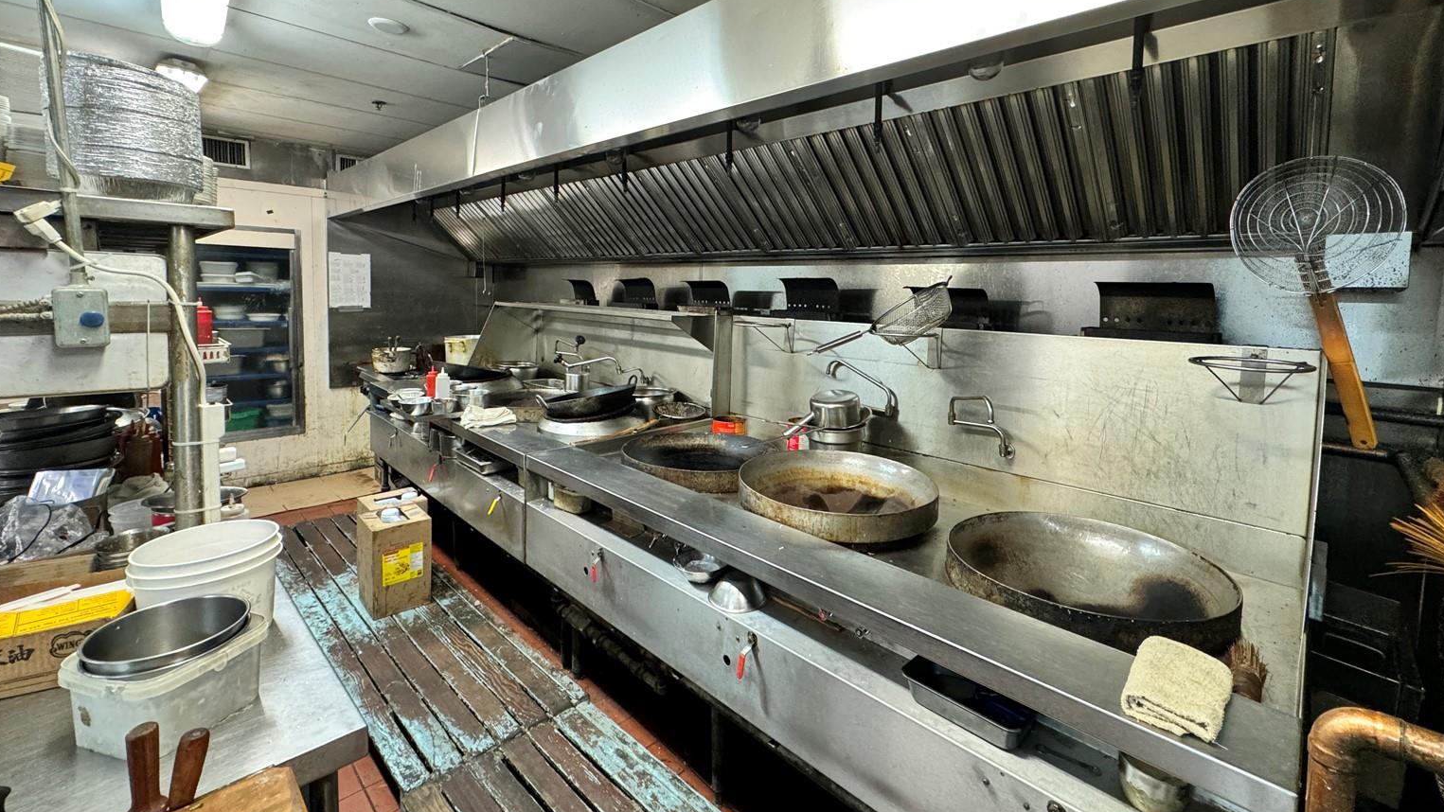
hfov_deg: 99.3
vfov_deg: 66.5
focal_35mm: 16
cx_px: 751
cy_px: 328
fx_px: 613
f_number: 2.2
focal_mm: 2.22
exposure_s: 1/60
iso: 500
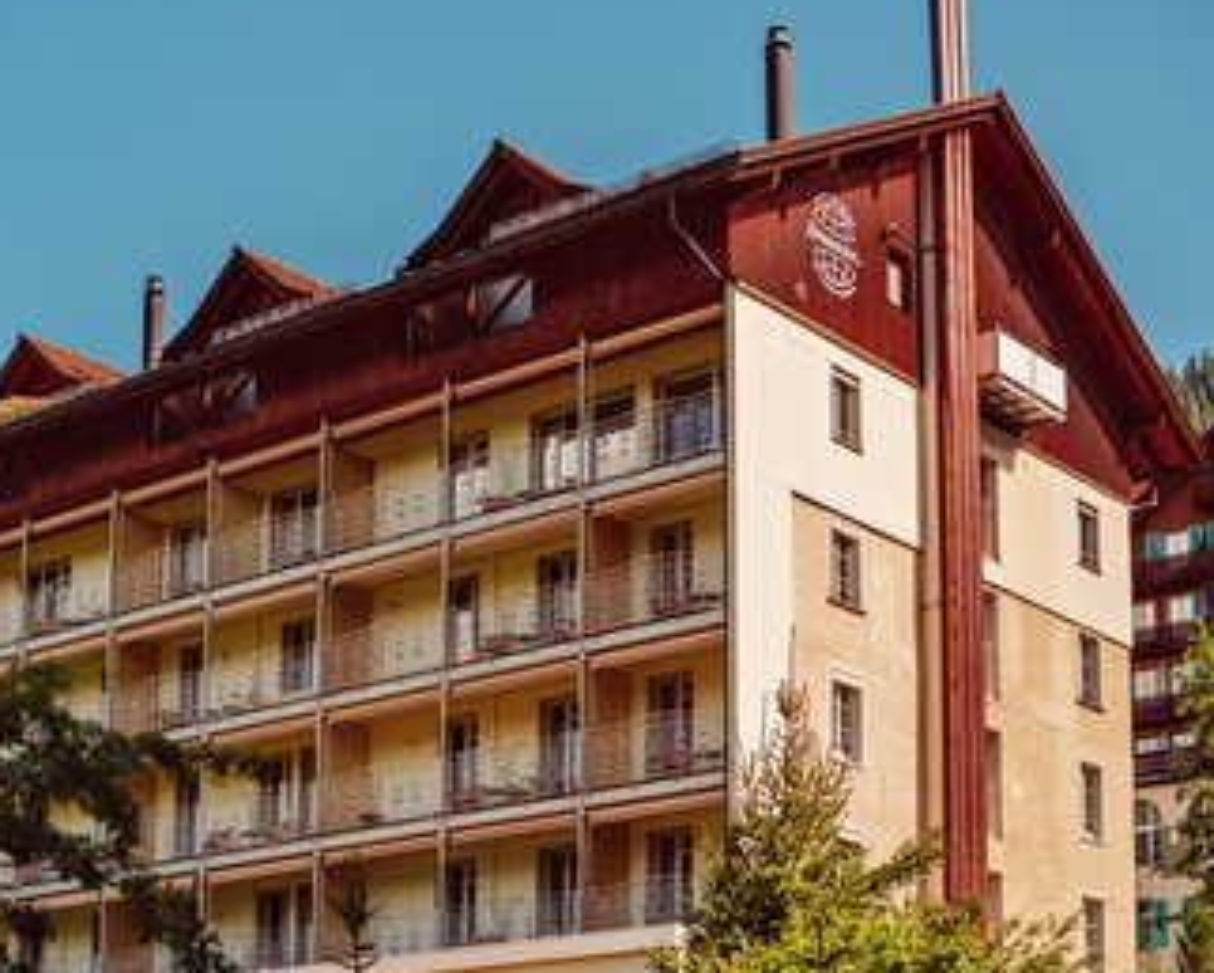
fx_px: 2301
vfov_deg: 23.8
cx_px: 464
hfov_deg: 29.5
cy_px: 626
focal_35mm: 64
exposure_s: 1/1600
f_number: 2.8
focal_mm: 55
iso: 80
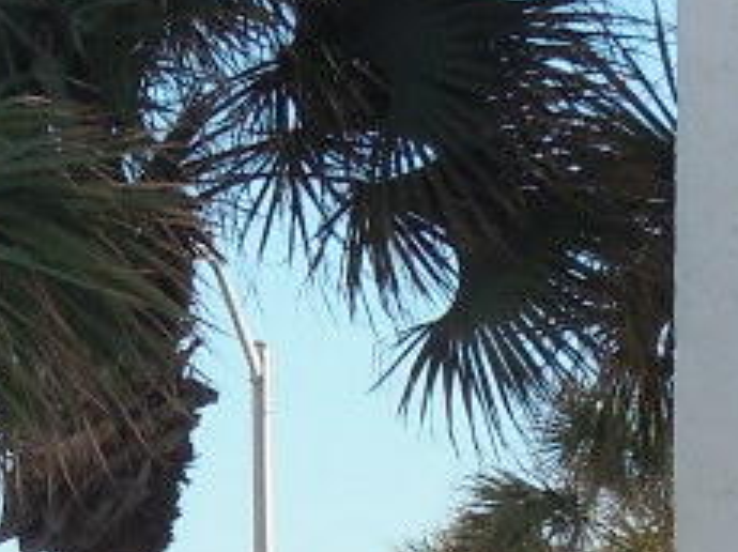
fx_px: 10244
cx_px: -658
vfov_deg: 3.0
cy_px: 1419
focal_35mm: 481
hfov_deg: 4.1
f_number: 4.4
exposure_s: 1/640
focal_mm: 12.5
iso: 125
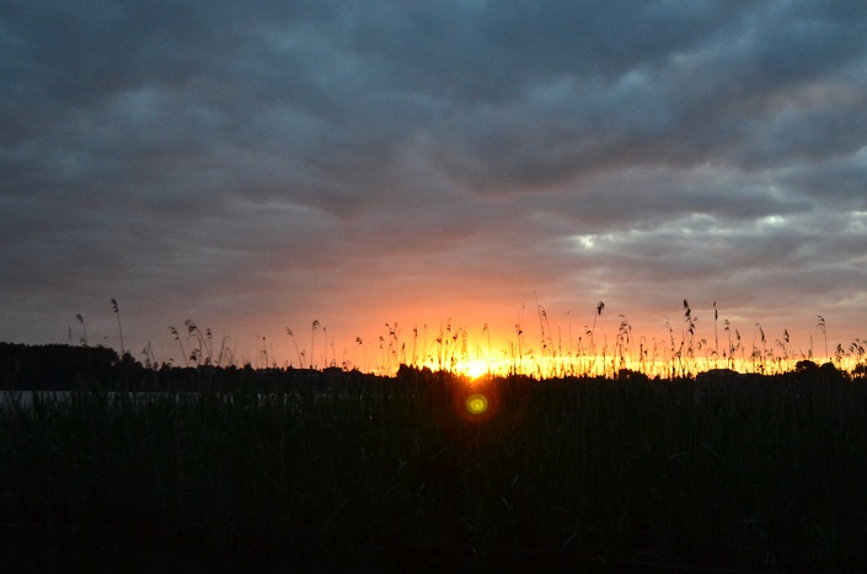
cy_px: 373
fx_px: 1226
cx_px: 483
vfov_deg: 26.3
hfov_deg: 38.9
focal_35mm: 51
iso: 1250
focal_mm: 24
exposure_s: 1/1000
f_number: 4
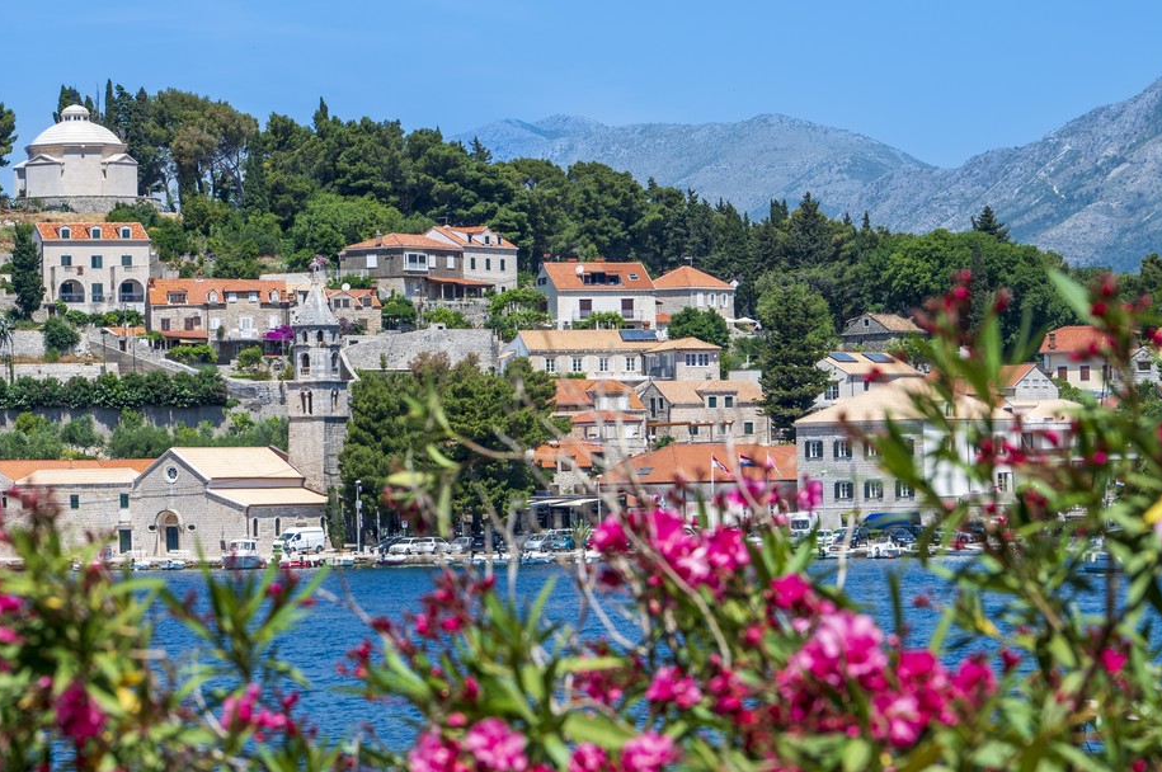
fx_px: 4449
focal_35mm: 138
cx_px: 403
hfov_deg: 14.9
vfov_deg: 9.9
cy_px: 365
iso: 100
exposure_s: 1/200
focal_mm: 101
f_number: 10
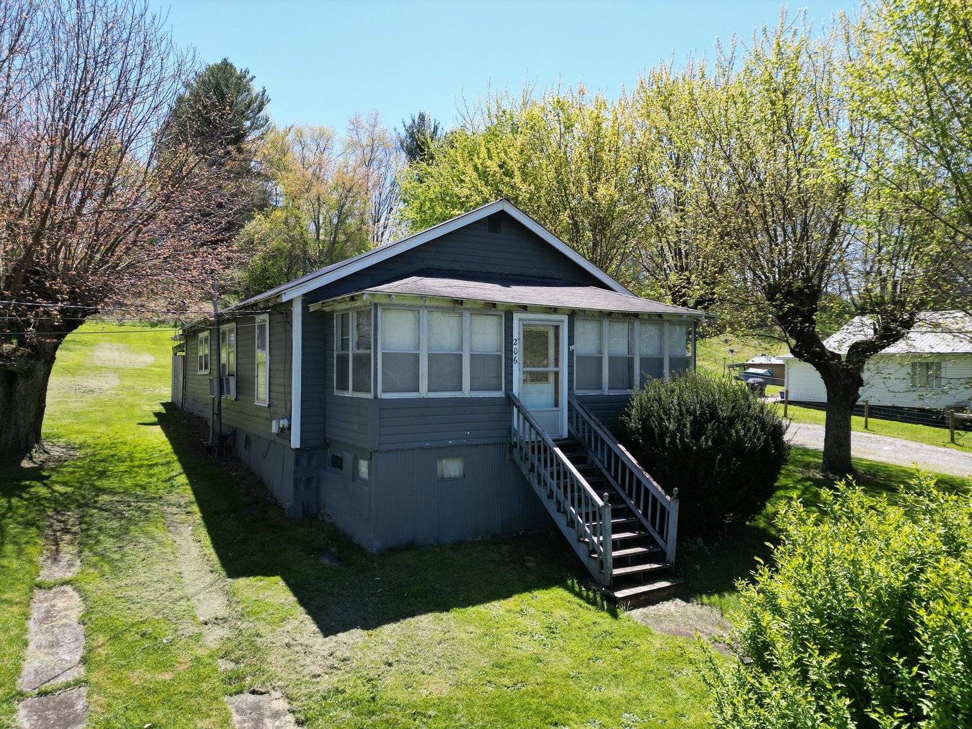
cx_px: 486
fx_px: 674
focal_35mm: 24
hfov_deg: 71.6
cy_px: 364
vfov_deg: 56.8
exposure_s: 1/1600
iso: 130
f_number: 1.7
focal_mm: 6.72
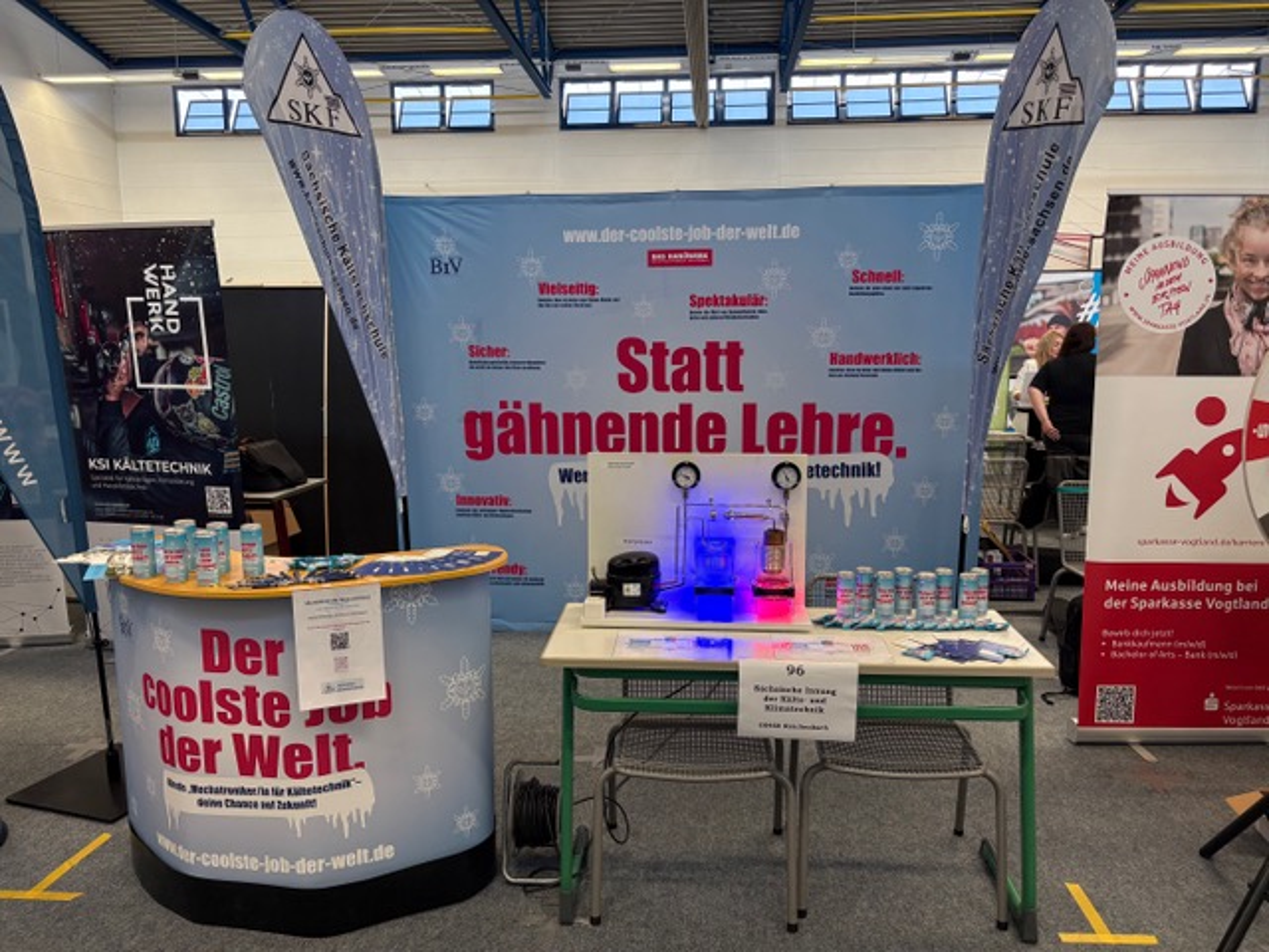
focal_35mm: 26
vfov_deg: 53.1
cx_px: 634
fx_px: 953
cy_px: 476
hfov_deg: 67.3
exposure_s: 1/100
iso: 125
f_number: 1.6
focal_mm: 5.96
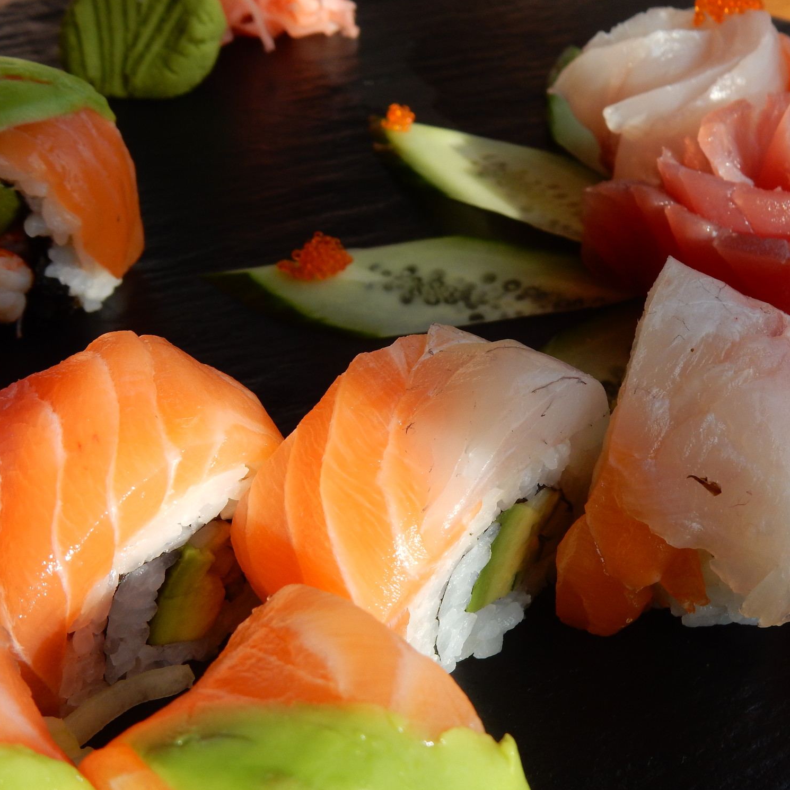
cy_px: 394
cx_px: 464
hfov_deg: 33.3
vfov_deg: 33.4
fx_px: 1317
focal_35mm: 51
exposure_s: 1/320
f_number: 4.2
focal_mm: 7.6
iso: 125
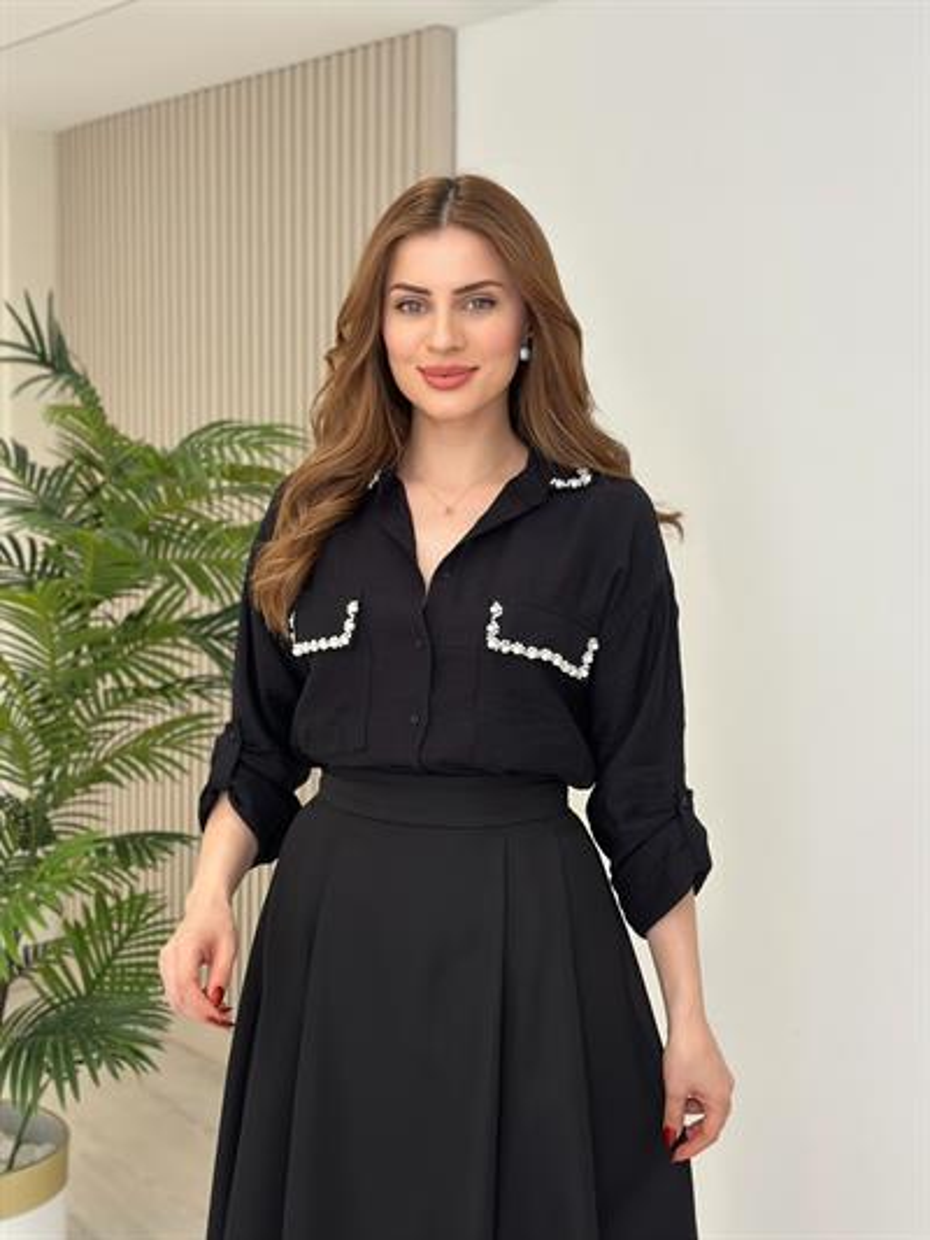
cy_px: 620
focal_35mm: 48
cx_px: 465
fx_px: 1719
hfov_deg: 30.3
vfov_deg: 39.6
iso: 80
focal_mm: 6.86
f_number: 1.78
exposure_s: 1/323
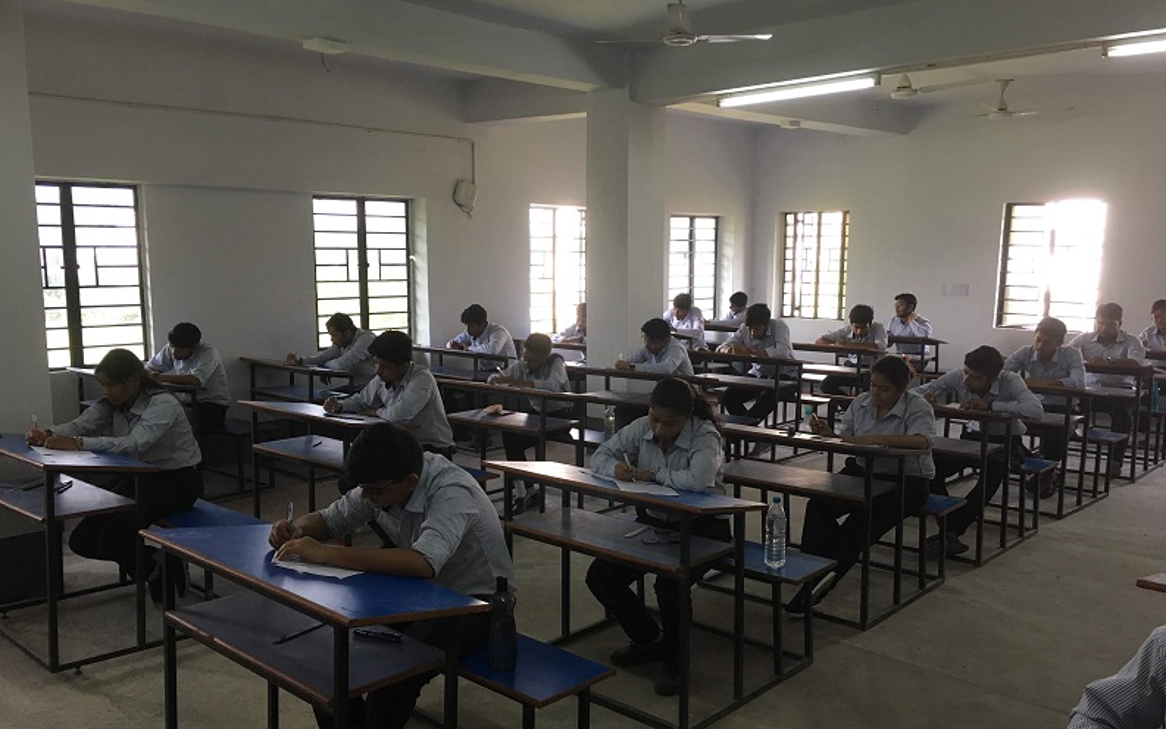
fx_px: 985
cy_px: 392
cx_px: 585
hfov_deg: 61.2
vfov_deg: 40.6
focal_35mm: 31
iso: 64
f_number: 2.2
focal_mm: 4.15
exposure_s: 1/33
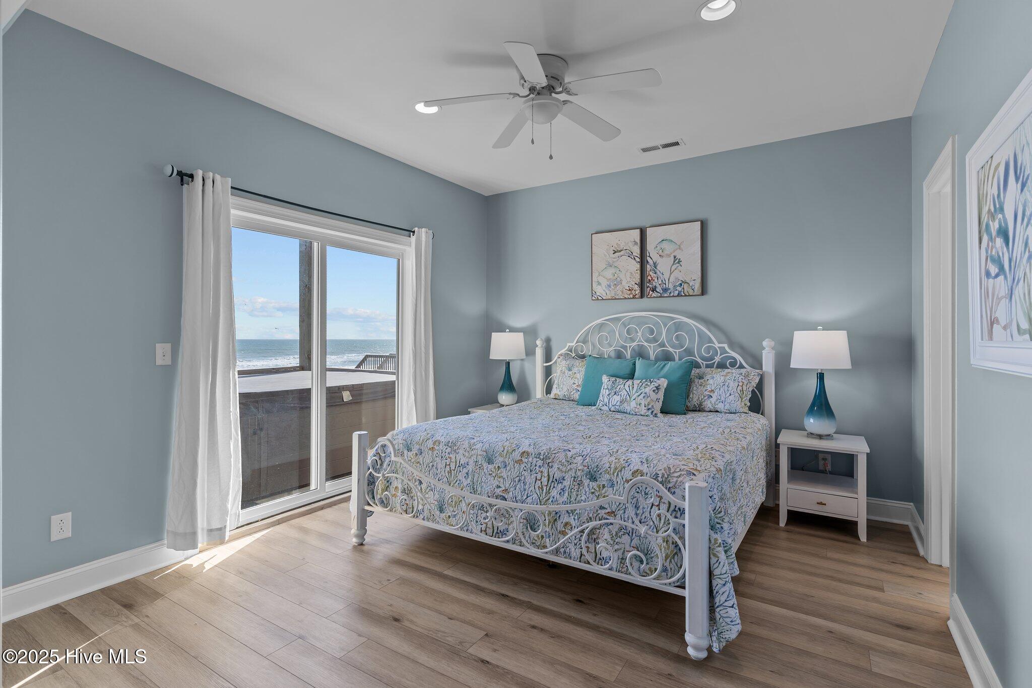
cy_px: 344
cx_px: 516
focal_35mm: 17
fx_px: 487
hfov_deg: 93.3
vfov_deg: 70.4
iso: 125
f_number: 6.3
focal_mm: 17
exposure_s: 1/10
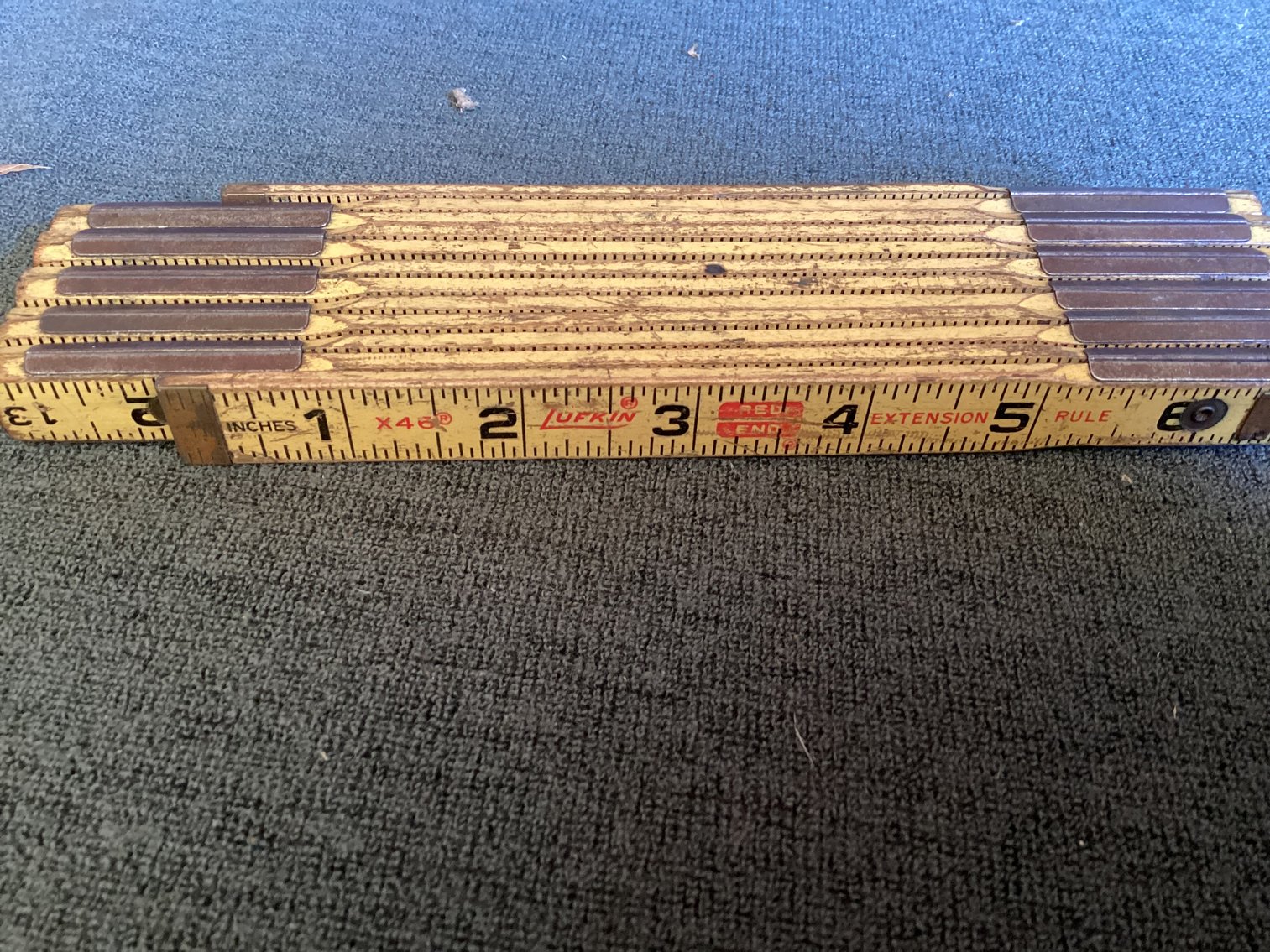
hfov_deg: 58.3
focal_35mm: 31
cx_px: 635
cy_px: 476
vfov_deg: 45.4
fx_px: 1137
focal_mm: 3.3
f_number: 2.4
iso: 400
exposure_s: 1/33
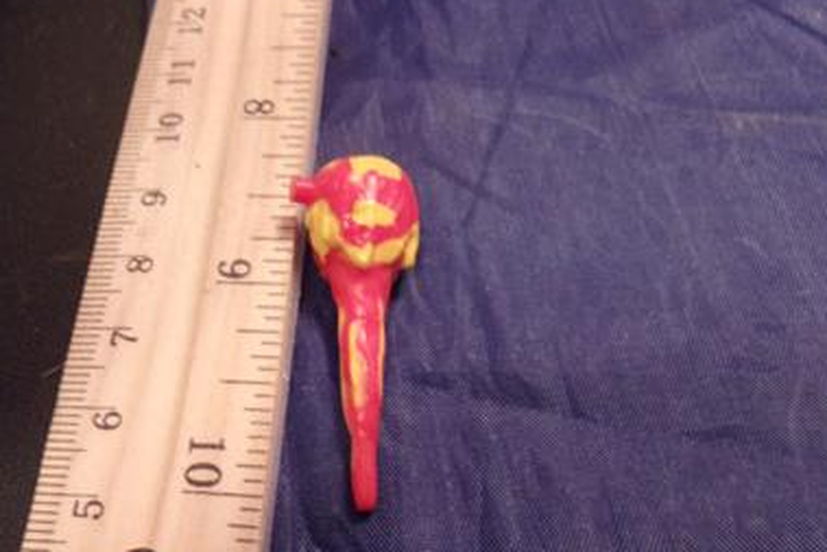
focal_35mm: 37
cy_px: 245
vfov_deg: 35.9
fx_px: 850
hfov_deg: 51.4
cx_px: 319
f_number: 3
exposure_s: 1/30
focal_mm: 4.9
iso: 400
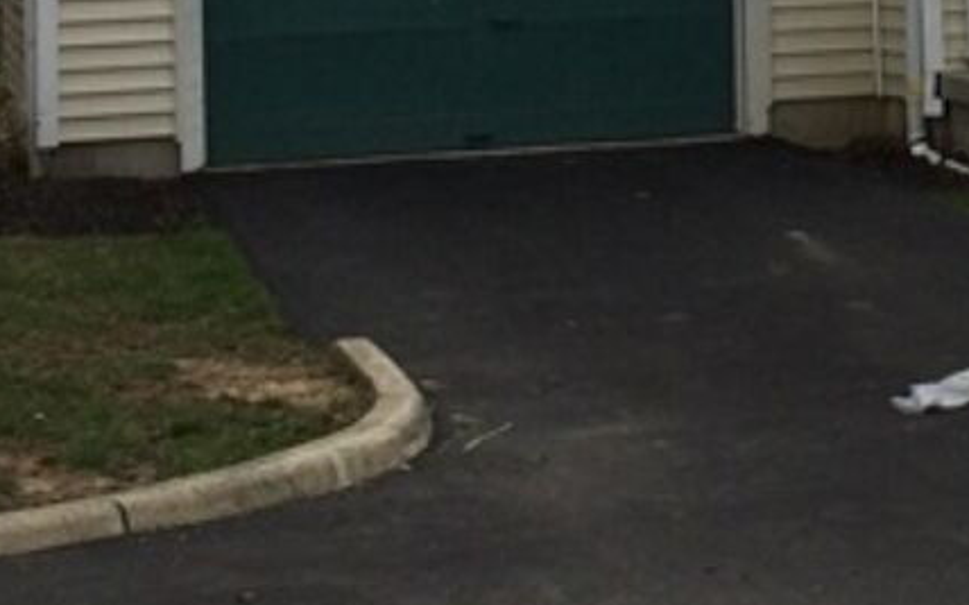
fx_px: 3642
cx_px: 1098
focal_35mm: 138
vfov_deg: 9.2
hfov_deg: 14.7
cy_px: -376
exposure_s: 1/4566
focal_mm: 4.15
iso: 40
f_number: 2.2
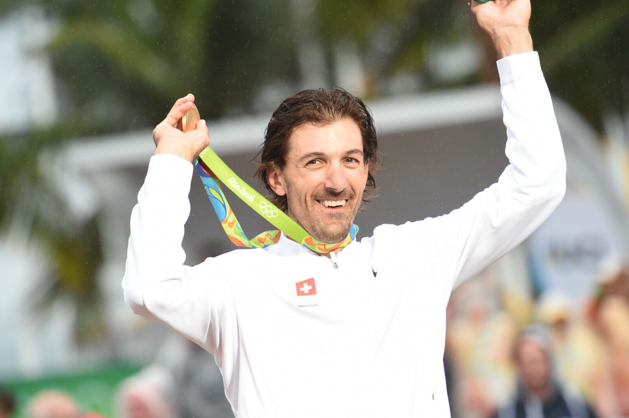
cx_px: 314
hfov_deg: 5.7
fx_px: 6283
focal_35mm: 360
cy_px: 209
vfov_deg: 3.8
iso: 3200
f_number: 5.6
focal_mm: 360
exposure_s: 1/800
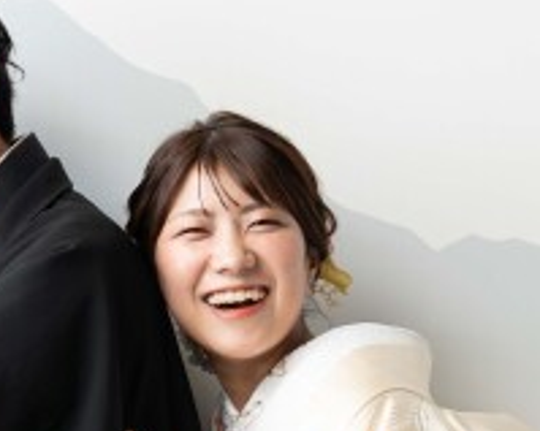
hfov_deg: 10.2
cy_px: 281
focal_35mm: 189
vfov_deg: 8.2
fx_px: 3019
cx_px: 309
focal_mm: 50
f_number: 2
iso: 200
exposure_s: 1/125
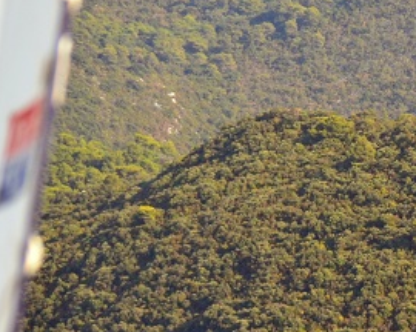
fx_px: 4038
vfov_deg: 4.7
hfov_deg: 5.8
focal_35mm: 328
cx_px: 641
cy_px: 360
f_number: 4.5
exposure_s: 1/2500
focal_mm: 70
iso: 640
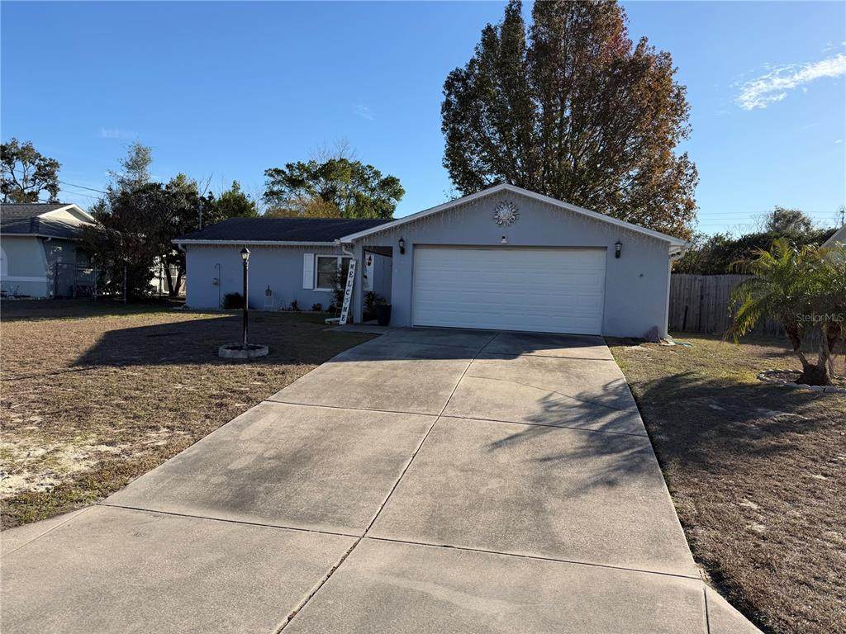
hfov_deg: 71.6
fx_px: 587
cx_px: 423
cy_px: 317
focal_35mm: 24
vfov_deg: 56.8
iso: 80
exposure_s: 1/3584
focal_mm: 6.76
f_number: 1.78
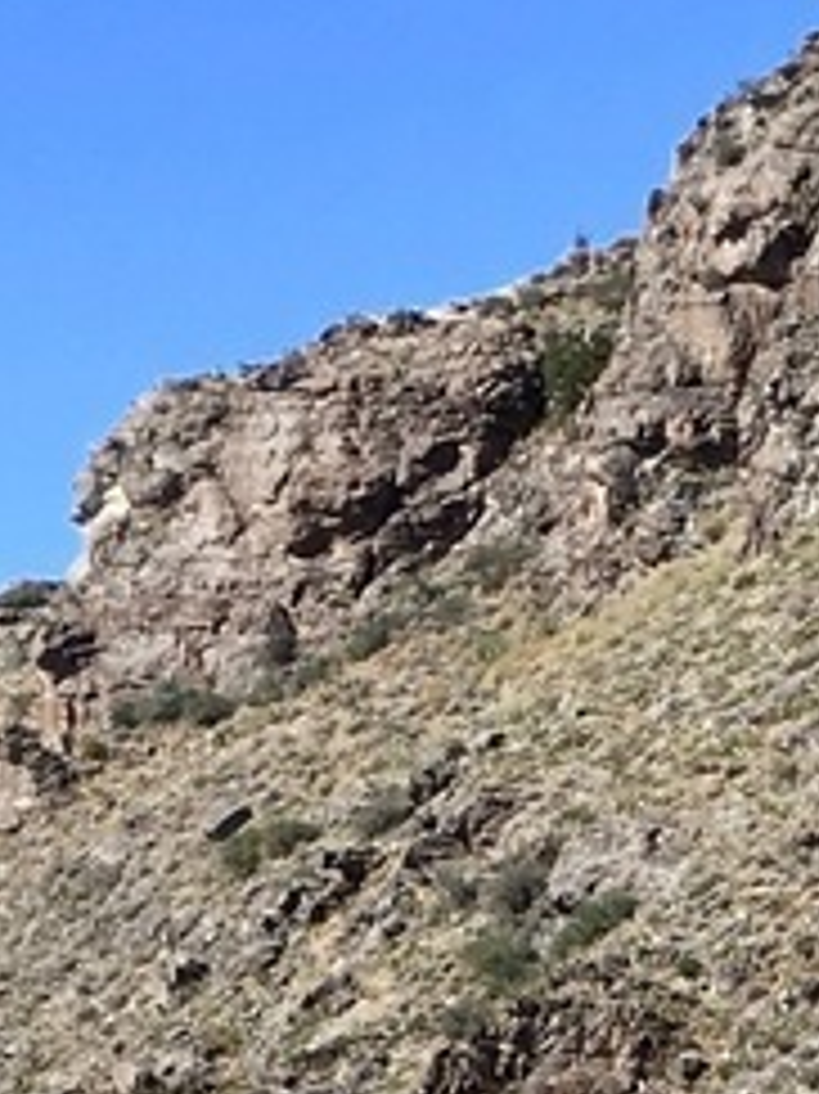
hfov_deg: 8.1
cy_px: 2265
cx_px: 1370
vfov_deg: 10.1
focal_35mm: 179
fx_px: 5652
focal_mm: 4.15
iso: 25
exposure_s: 1/1099
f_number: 2.2
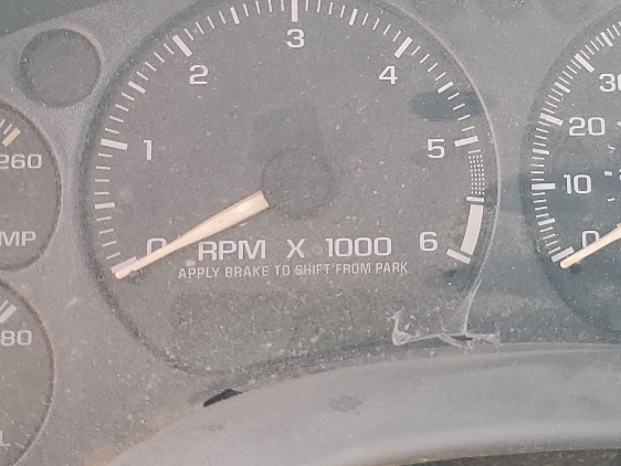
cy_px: 98
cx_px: 478
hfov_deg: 25.9
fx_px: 1328
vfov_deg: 19.7
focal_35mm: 74
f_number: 1.5
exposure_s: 1/120
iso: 55
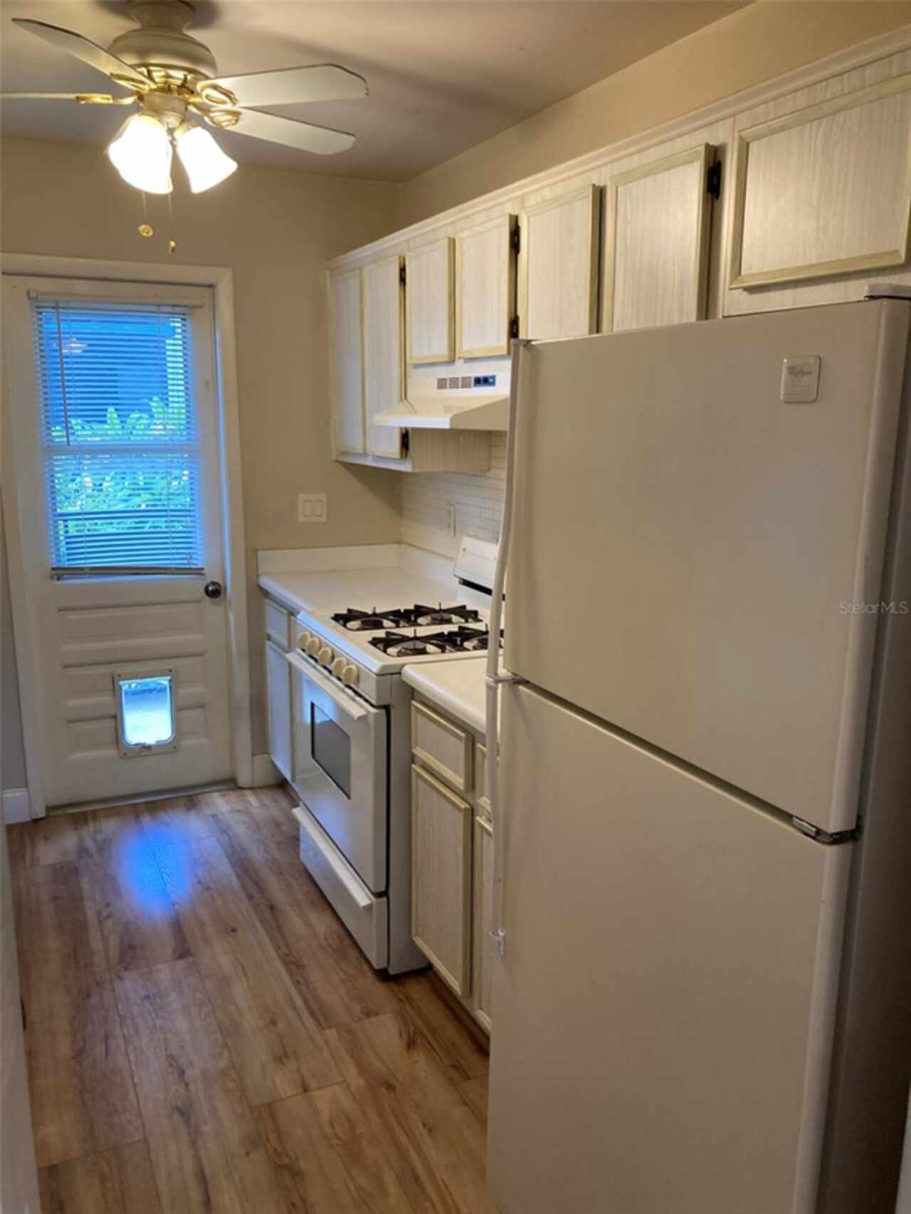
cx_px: 456
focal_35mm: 28
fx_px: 982
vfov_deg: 63.4
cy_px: 607
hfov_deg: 49.8
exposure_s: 1/60
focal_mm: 3.99
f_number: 1.8
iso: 100
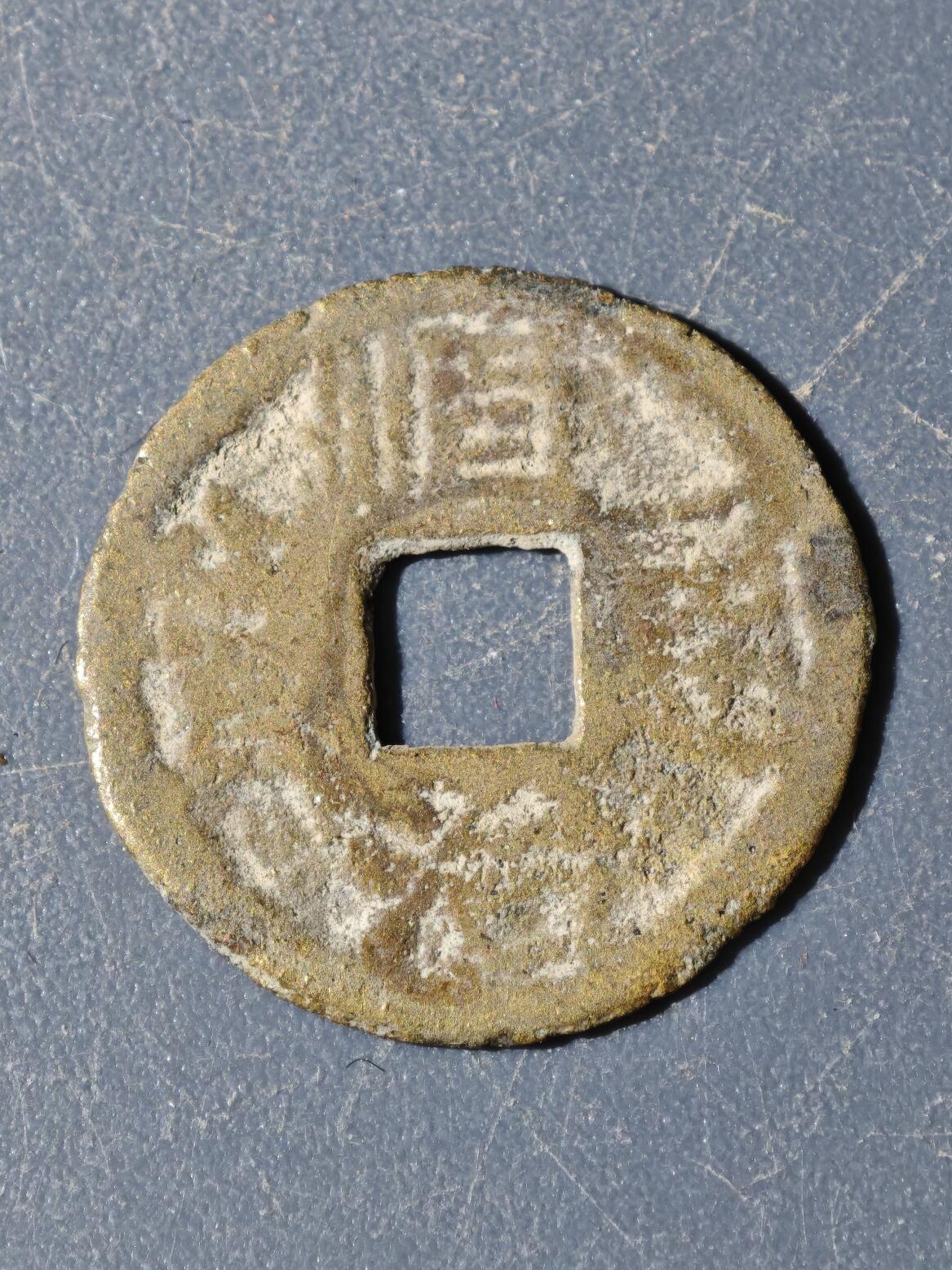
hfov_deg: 9.6
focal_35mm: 155
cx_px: 460
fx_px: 5684
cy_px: 647
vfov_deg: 12.7
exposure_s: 1/100
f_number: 2
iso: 400
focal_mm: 9
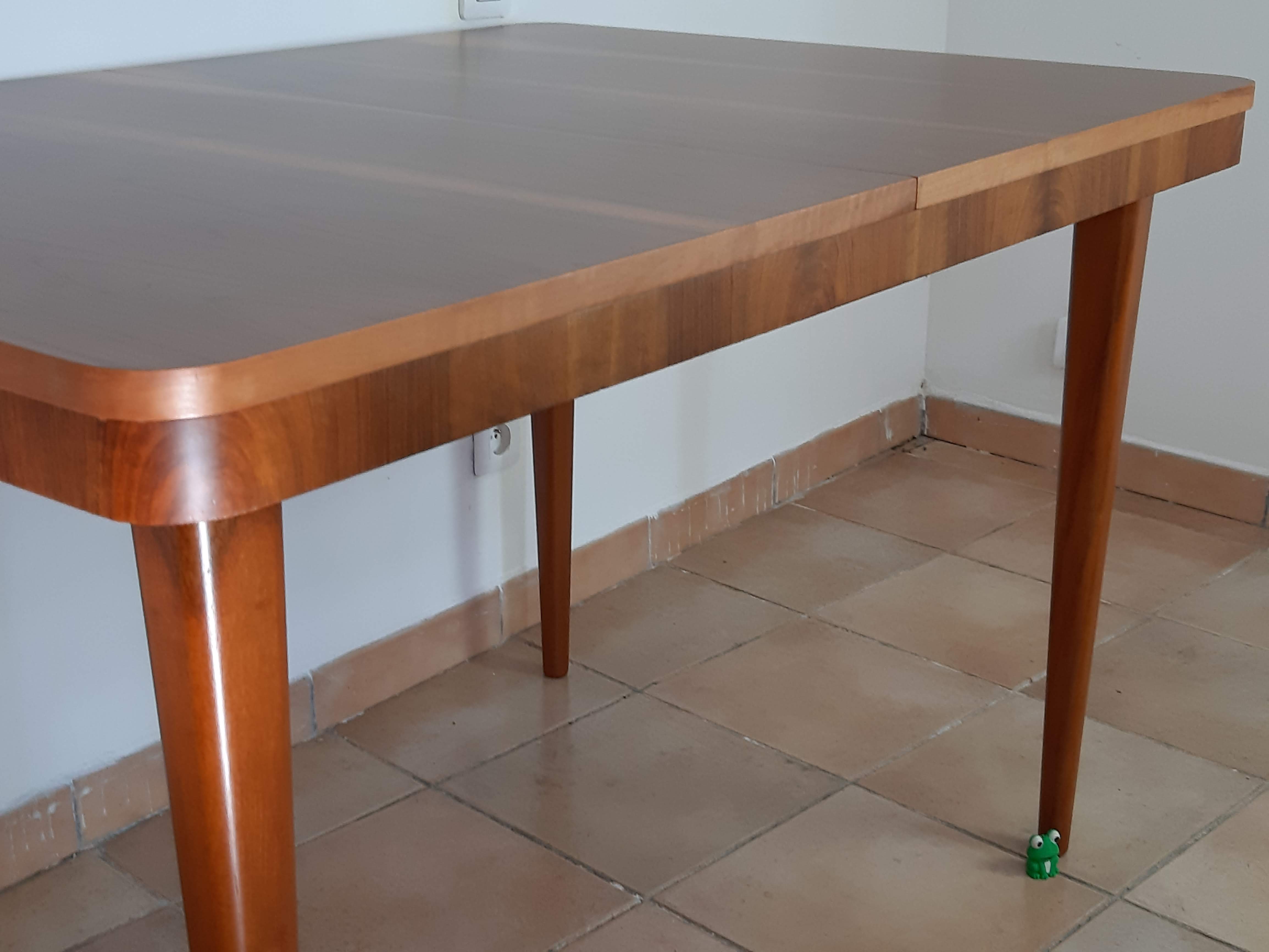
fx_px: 990
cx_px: 634
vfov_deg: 51.4
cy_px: 476
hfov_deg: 65.3
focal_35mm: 27
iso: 100
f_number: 1.7
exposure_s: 1/50
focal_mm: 3.93
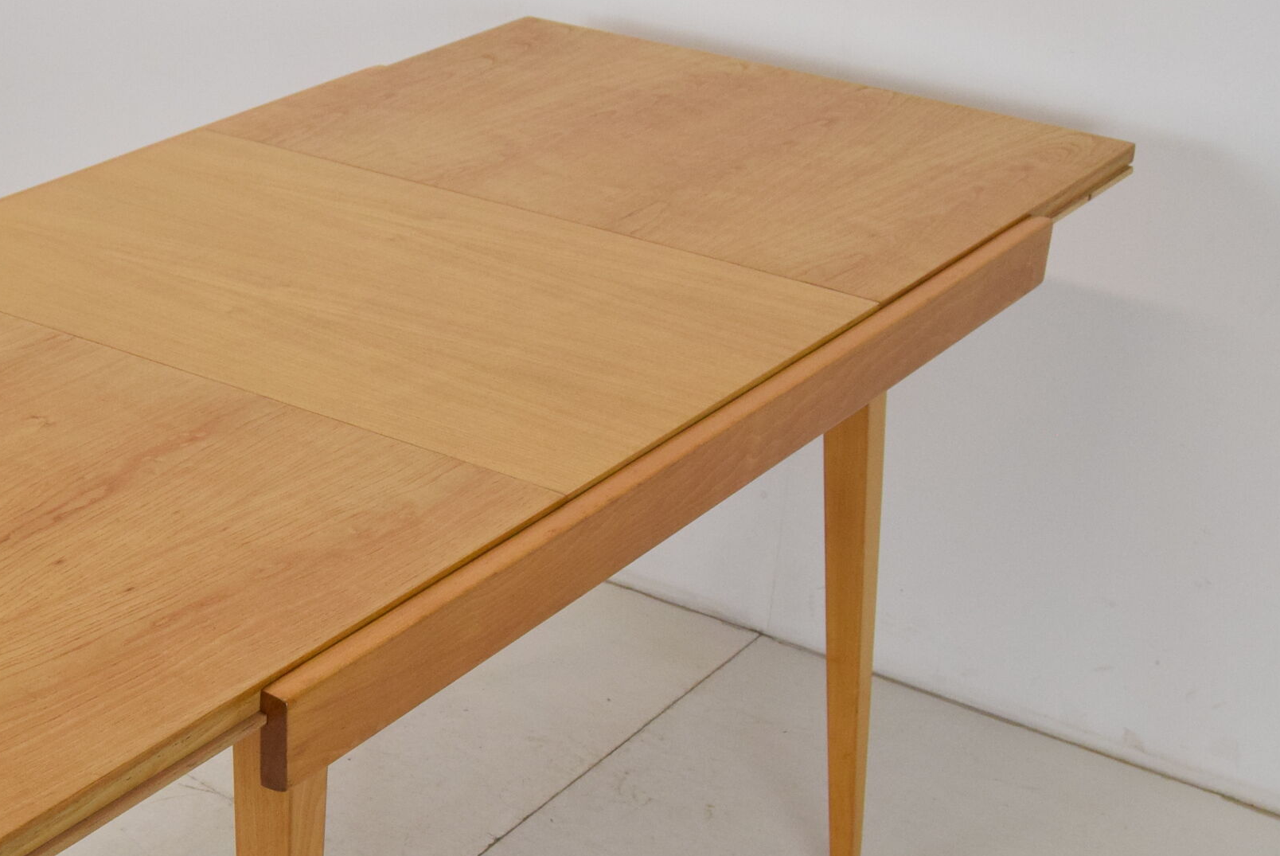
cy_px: 714
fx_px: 2384
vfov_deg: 20.1
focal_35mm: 67
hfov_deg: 29.5
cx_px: 288
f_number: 8
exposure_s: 1/250
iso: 1600
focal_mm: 24
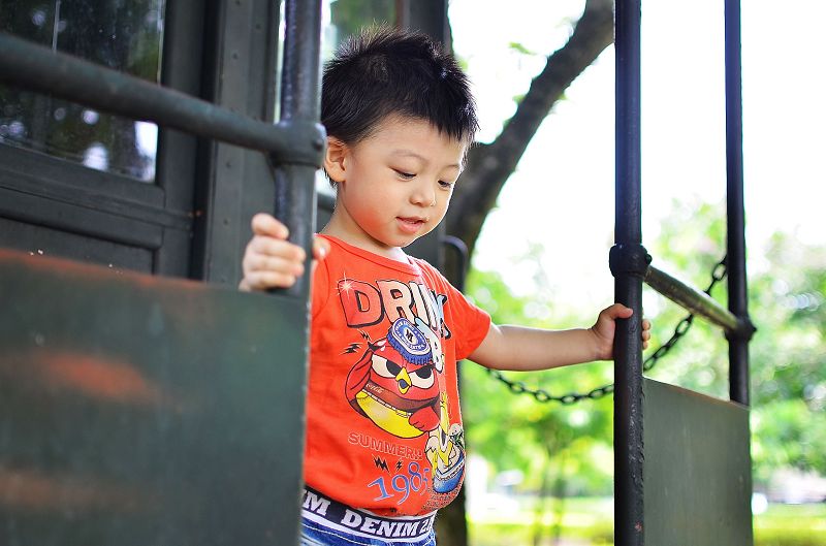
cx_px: 413
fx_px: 1201
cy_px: 273
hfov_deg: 37.9
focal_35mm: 52
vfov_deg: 25.6
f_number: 1.8
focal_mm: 35
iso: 100
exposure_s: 1/320
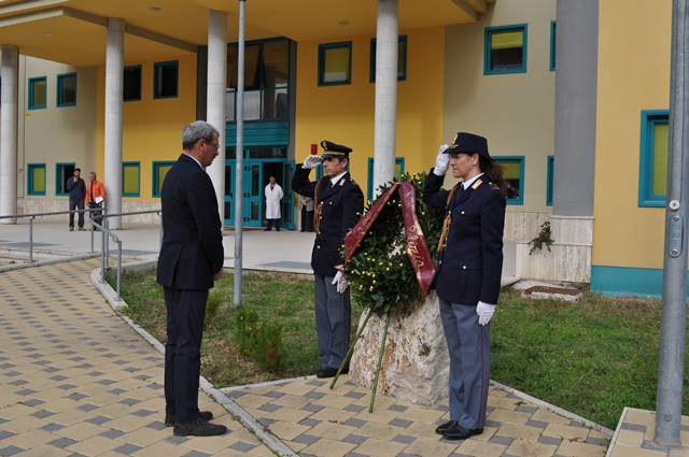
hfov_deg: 53.2
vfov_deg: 36.8
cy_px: 228
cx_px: 344
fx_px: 688
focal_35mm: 36
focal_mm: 24
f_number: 9
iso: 200
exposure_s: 1/320
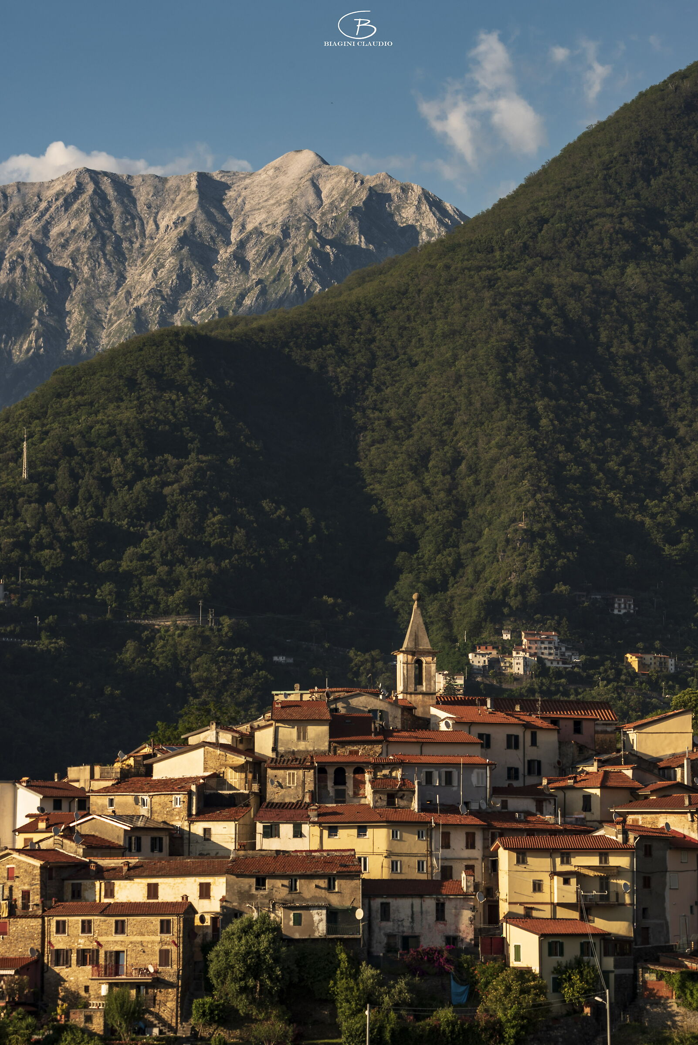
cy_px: 522
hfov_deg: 9.2
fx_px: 4358
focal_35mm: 150
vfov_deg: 13.7
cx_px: 349
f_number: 10
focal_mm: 150
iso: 100
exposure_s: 1/200
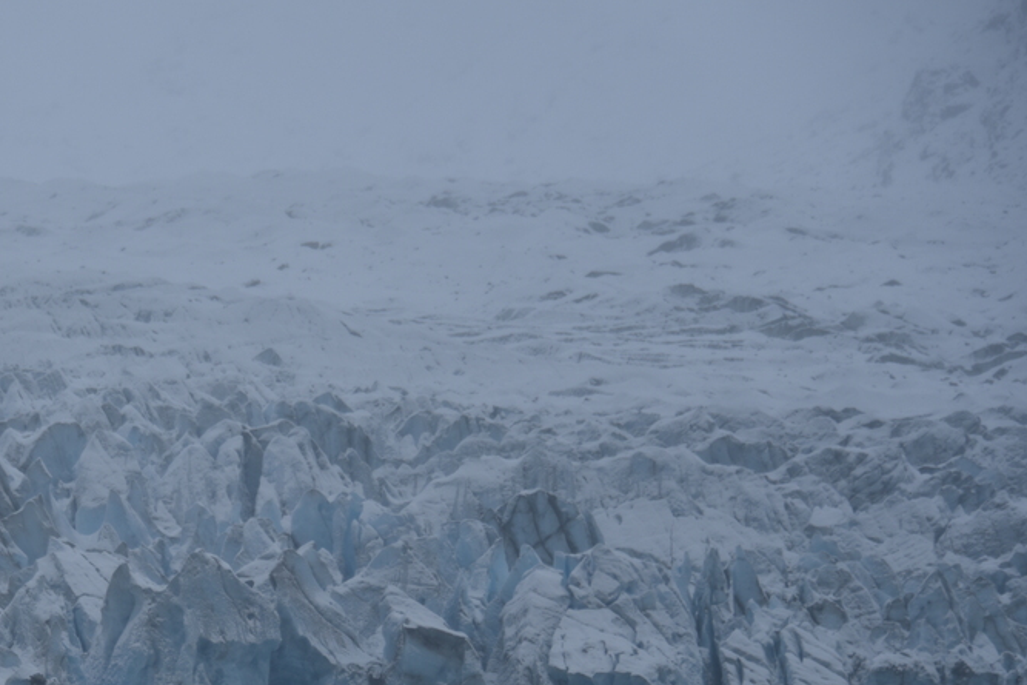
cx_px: 120
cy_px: 614
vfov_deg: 5.3
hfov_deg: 7.9
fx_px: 7390
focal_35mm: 259
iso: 100
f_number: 5.6
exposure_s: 1/320
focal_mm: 135
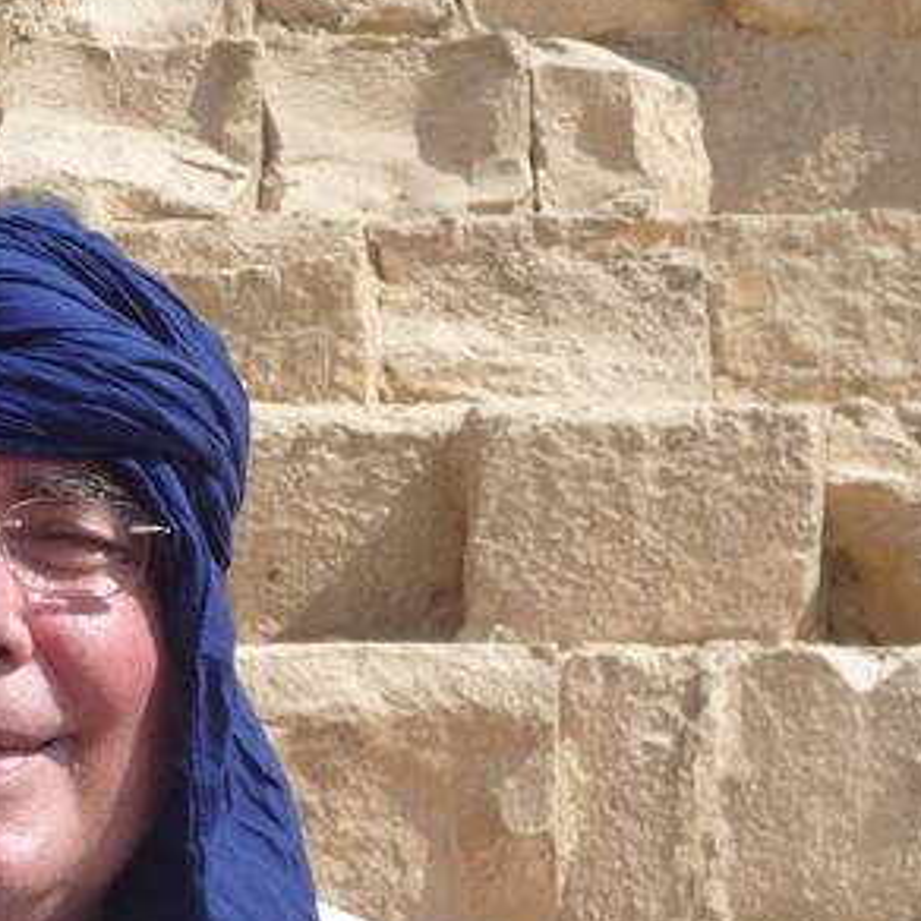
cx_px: 177
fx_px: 2739
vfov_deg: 19.0
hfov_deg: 18.9
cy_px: 681
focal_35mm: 91
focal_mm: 7.1
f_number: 4
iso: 100
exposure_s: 1/640
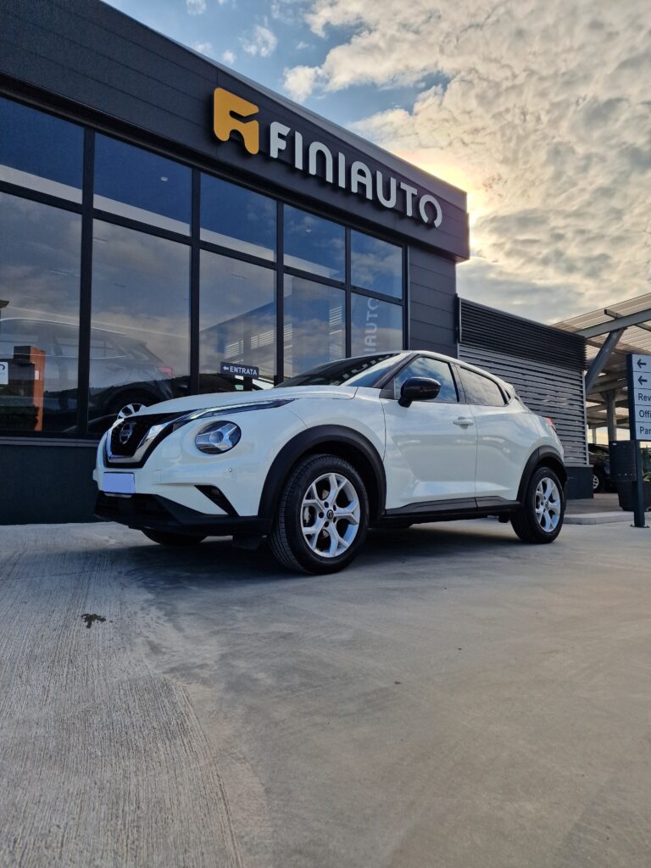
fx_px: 577
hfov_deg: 58.9
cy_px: 434
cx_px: 326
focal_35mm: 23
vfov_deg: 73.9
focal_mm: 6.4
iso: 50
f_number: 1.8
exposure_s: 1/1248
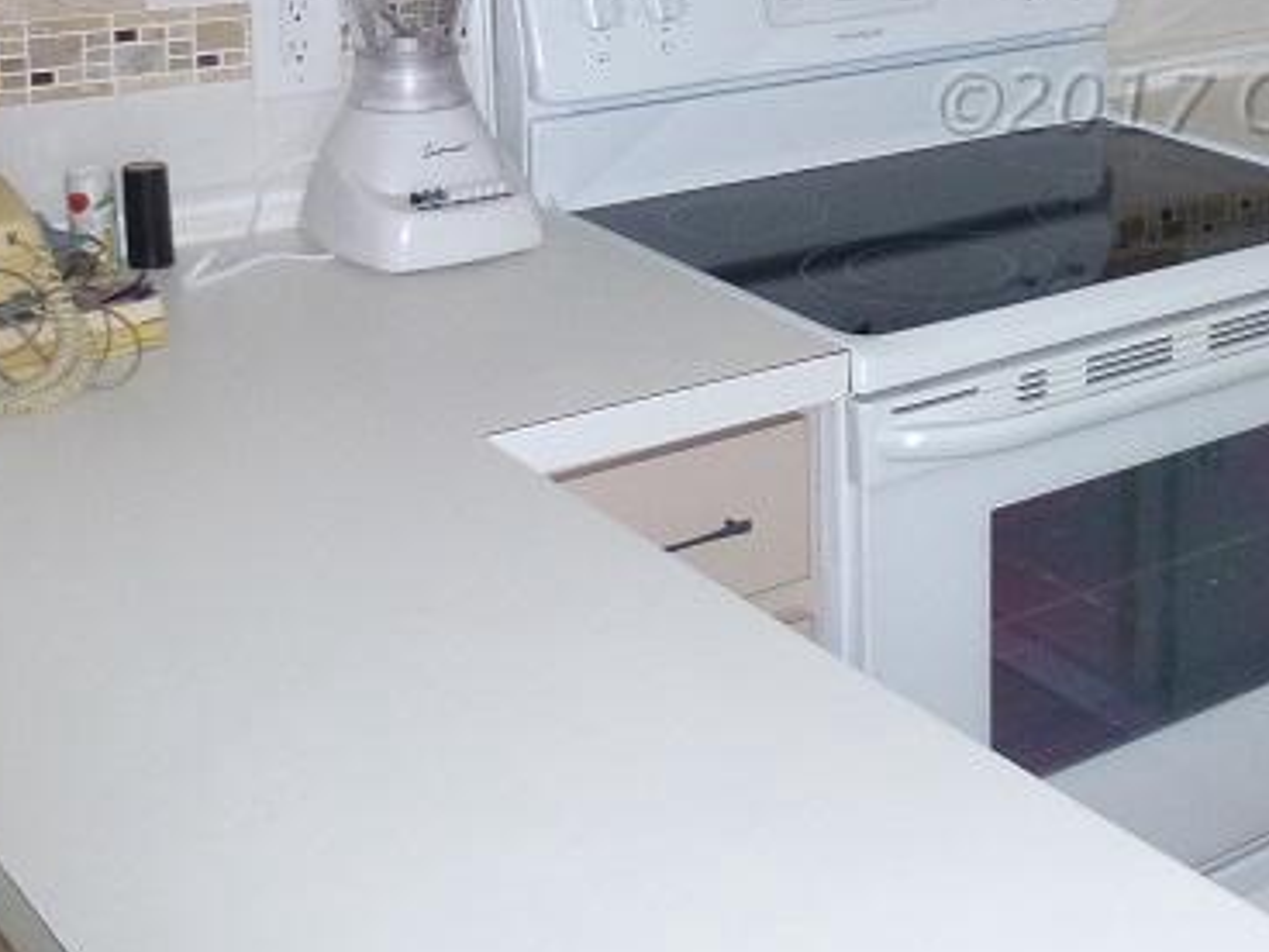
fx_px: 2273
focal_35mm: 62
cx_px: 1257
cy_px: 98
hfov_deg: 29.2
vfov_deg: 23.1
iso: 160
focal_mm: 4.3
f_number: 3.3
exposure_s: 1/60
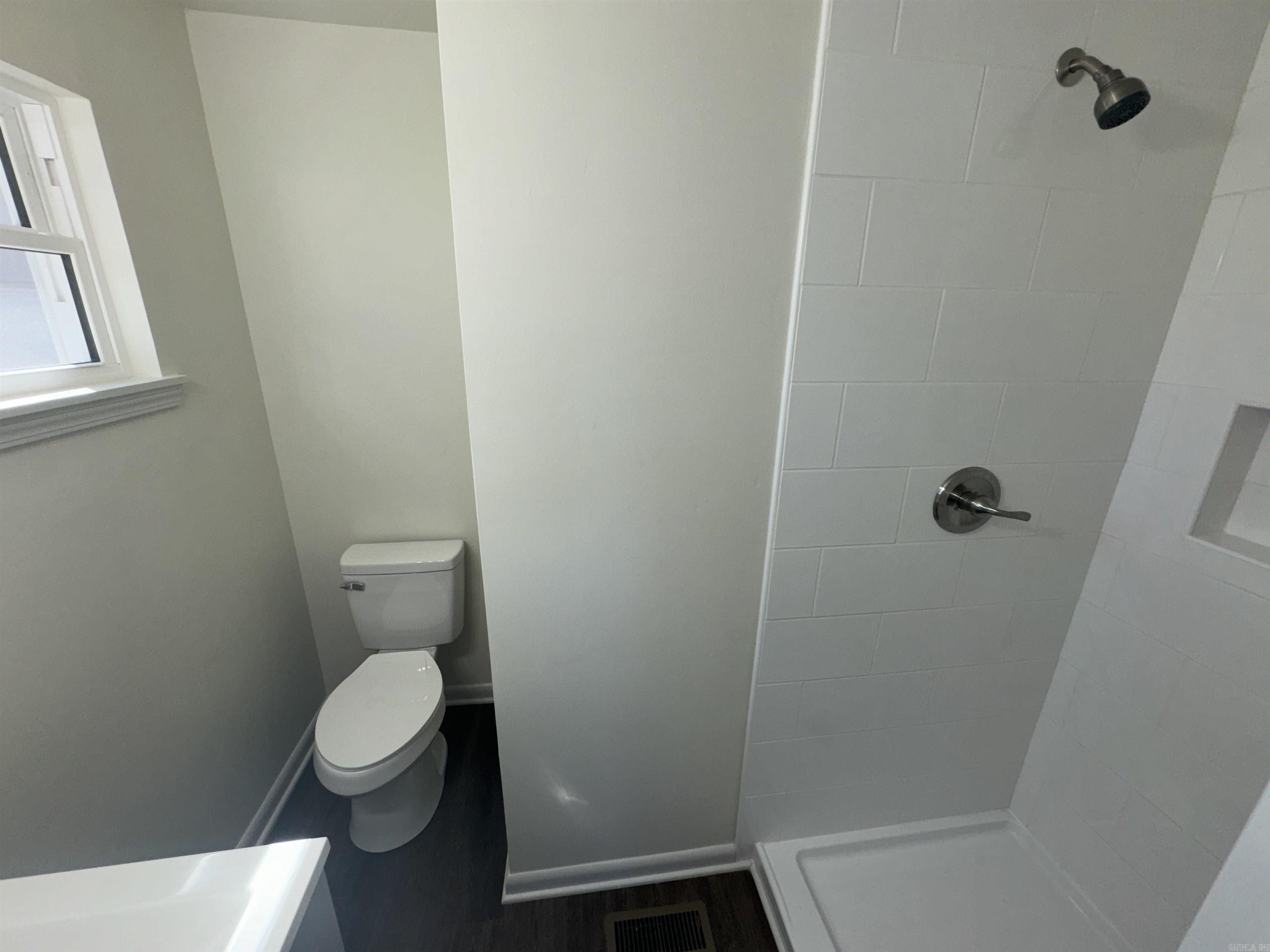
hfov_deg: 102.1
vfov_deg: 85.7
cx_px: 635
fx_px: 514
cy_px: 476
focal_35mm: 14
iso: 32
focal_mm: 2.22
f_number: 2.2
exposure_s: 1/142
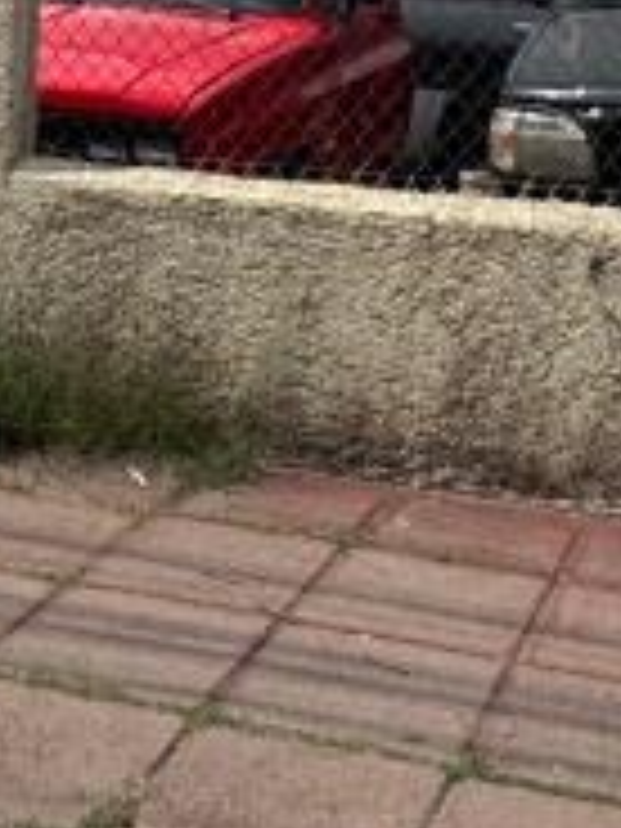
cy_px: -518
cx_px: 230
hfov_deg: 18.9
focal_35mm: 78
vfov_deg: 20.3
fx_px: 1866
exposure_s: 1/4132
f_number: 2.2
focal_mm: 2.22
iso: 32
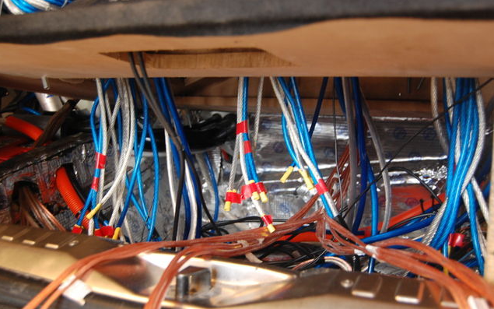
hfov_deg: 49.3
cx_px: 246
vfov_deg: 32.0
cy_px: 164
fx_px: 539
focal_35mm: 40
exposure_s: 1/13
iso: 800
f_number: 4
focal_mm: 26
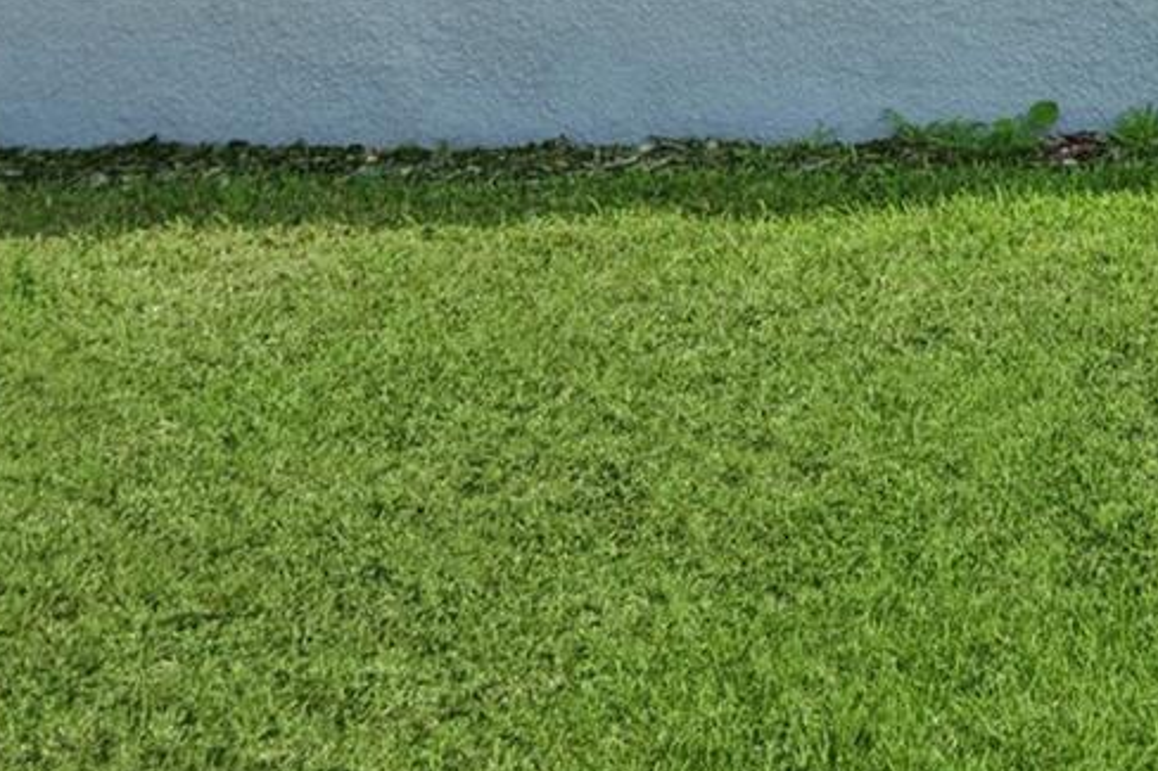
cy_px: -420
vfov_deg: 19.6
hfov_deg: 26.6
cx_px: 1637
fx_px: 1897
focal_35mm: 59
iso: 200
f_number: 8
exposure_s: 1/400
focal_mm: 12
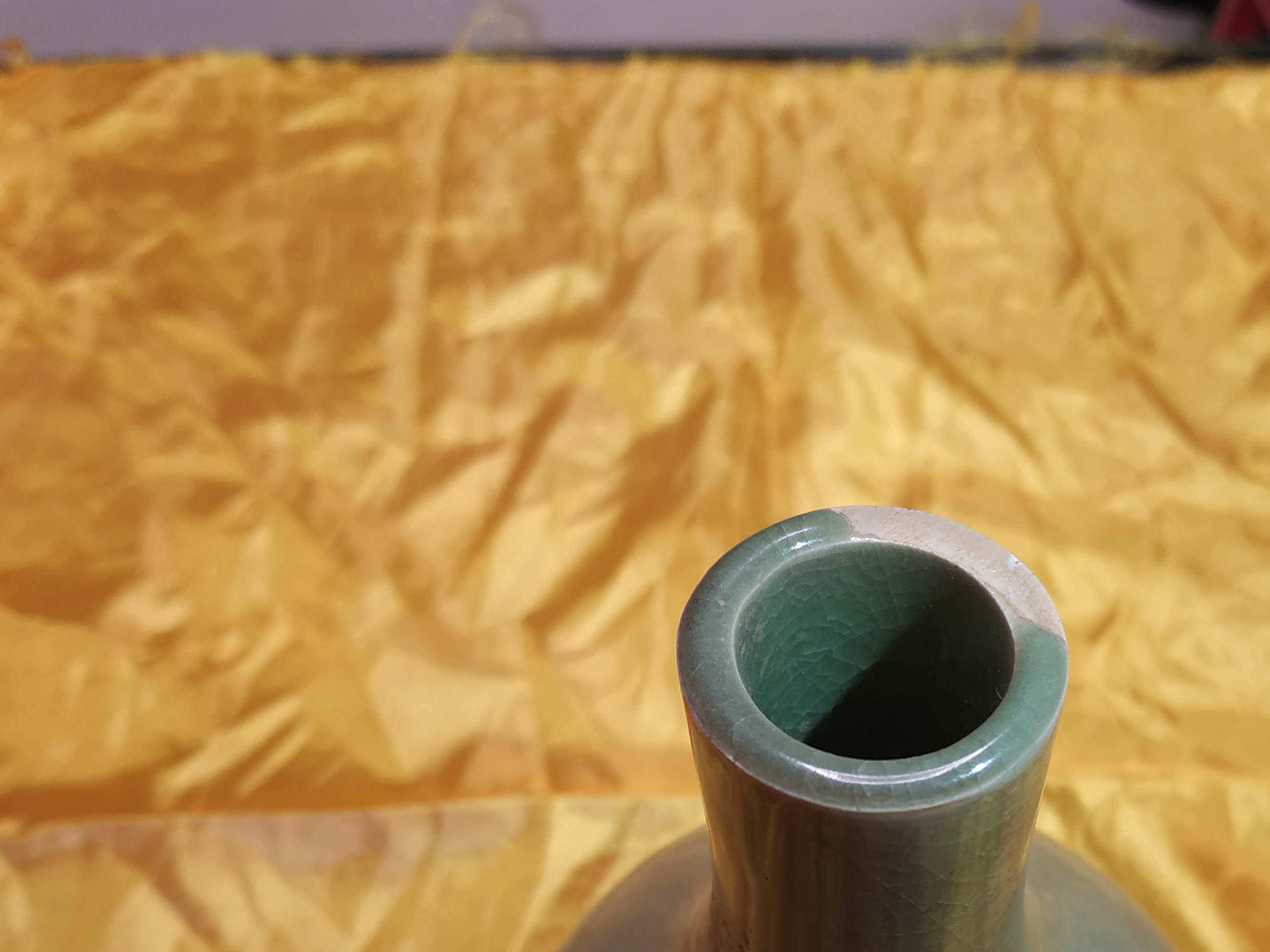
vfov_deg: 35.6
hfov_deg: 47.1
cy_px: 764
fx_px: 1431
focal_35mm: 39
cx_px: 844
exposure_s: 1/33
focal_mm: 3.94
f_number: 1.9
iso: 200
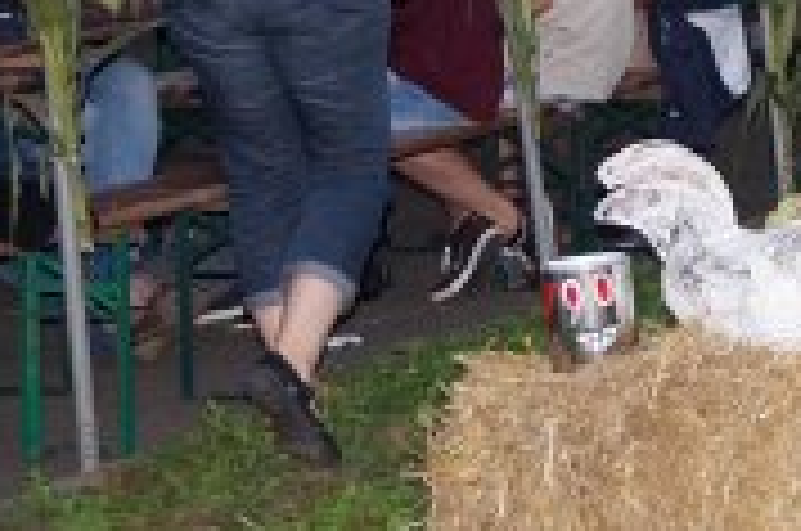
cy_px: -54
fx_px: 4193
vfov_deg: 7.2
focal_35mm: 189
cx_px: 1202
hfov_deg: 10.5
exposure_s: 1/125
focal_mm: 35
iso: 1600
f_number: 4.5
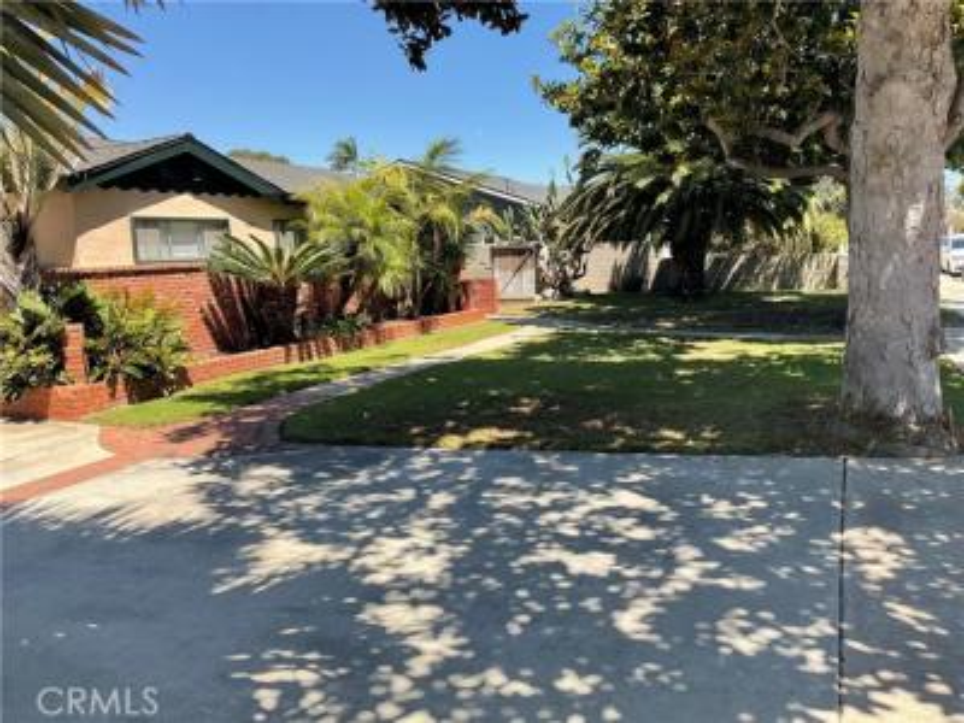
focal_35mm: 29
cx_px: 482
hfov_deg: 61.7
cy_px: 362
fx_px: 808
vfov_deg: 48.2
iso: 16
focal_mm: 3
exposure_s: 1/869
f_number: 1.8
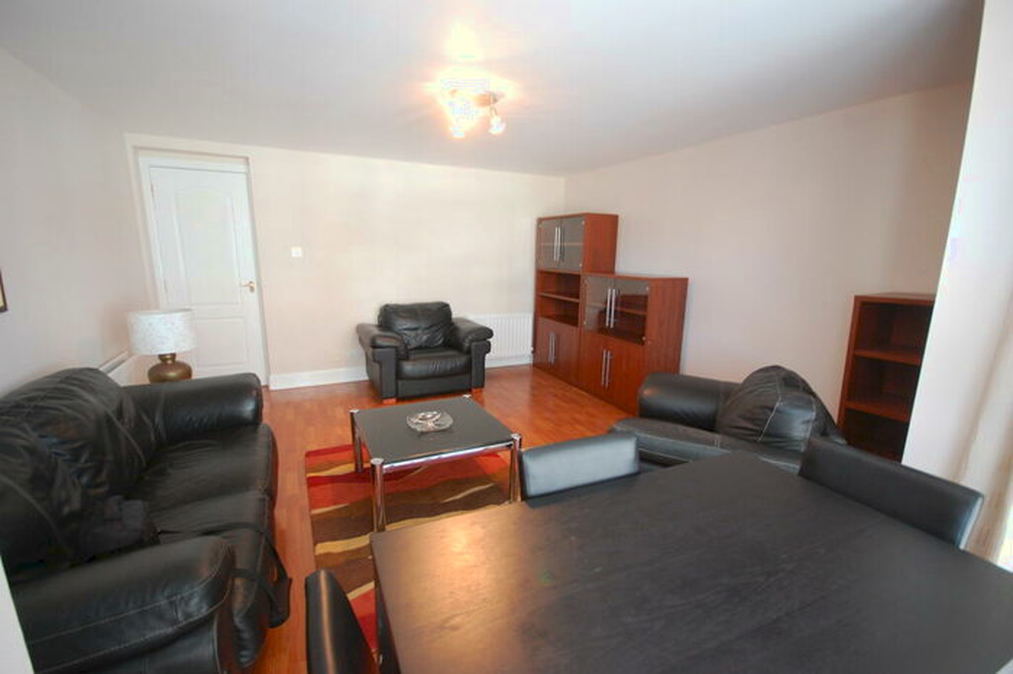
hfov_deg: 100.4
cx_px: 506
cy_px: 337
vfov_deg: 77.3
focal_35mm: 15
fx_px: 422
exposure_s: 1/25
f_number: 4
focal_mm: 10
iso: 800
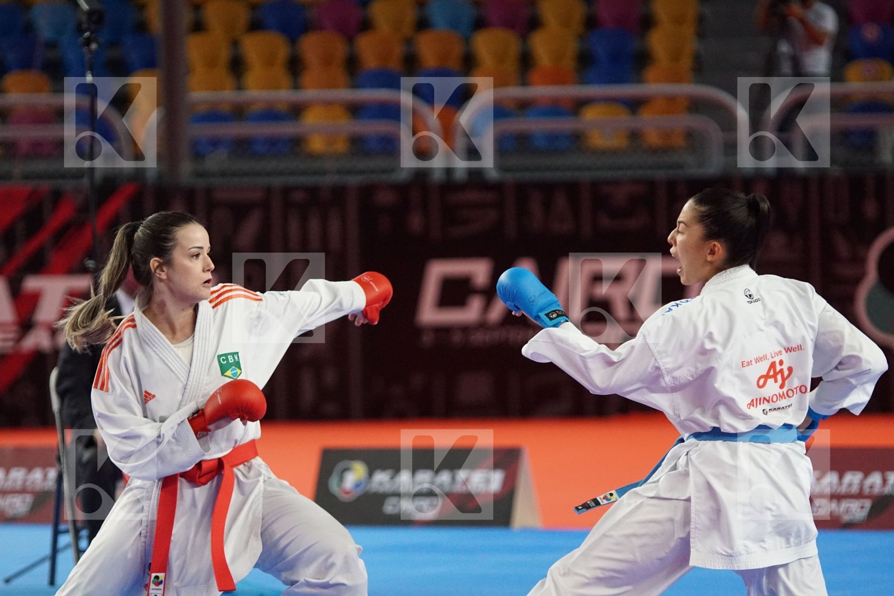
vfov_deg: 6.8
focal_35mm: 202
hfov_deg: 10.2
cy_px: 298
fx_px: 5028
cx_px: 447
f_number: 2.8
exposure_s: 1/2000
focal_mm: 135
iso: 3200
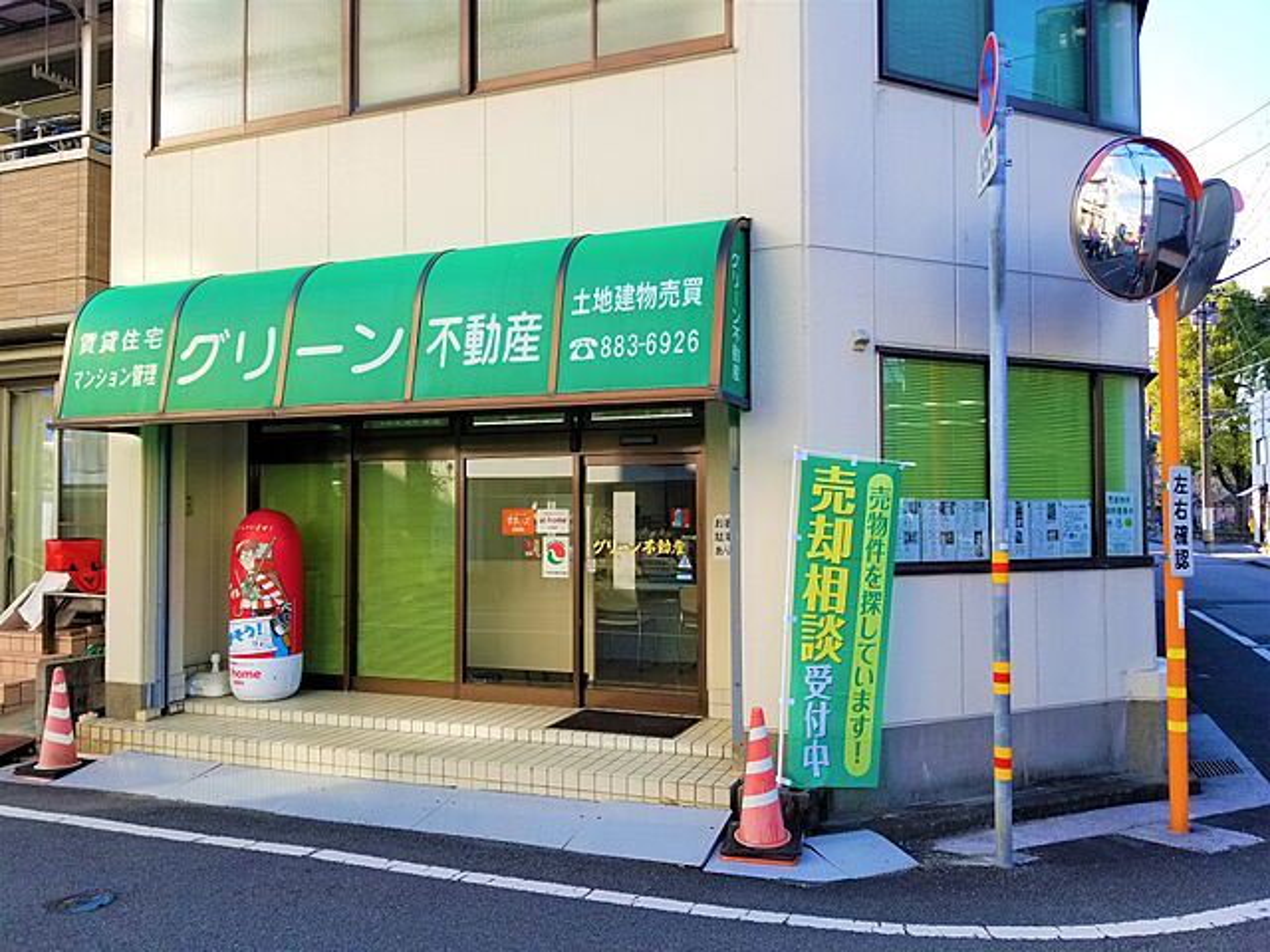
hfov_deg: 67.3
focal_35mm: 26
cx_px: 635
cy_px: 476
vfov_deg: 53.1
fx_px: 954
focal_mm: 4.25
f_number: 1.7
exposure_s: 1/618
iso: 50
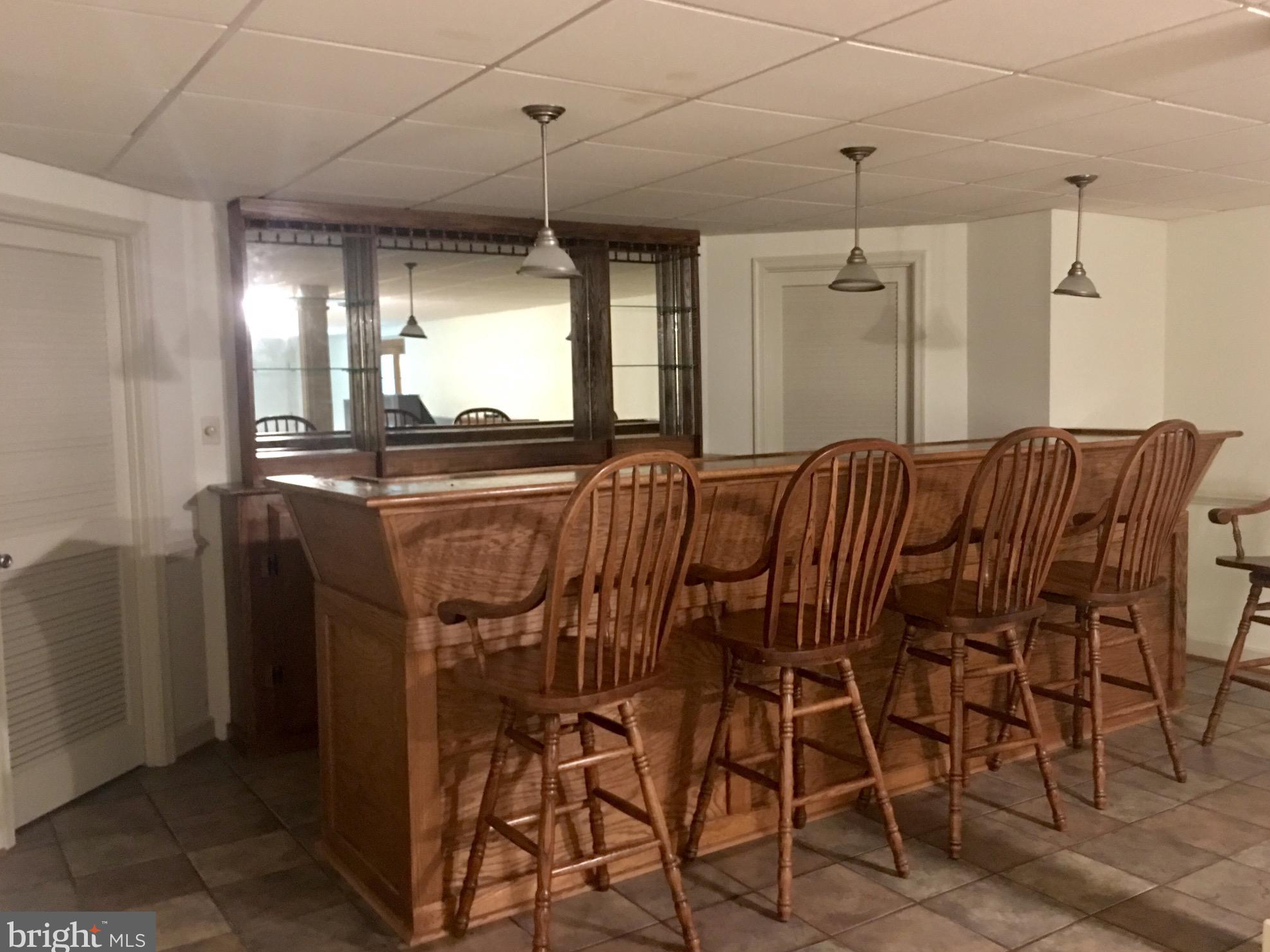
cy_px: 472
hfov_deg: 60.0
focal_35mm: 30
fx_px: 1101
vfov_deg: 46.8
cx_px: 652
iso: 160
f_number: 2.2
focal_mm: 4.15
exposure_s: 1/4
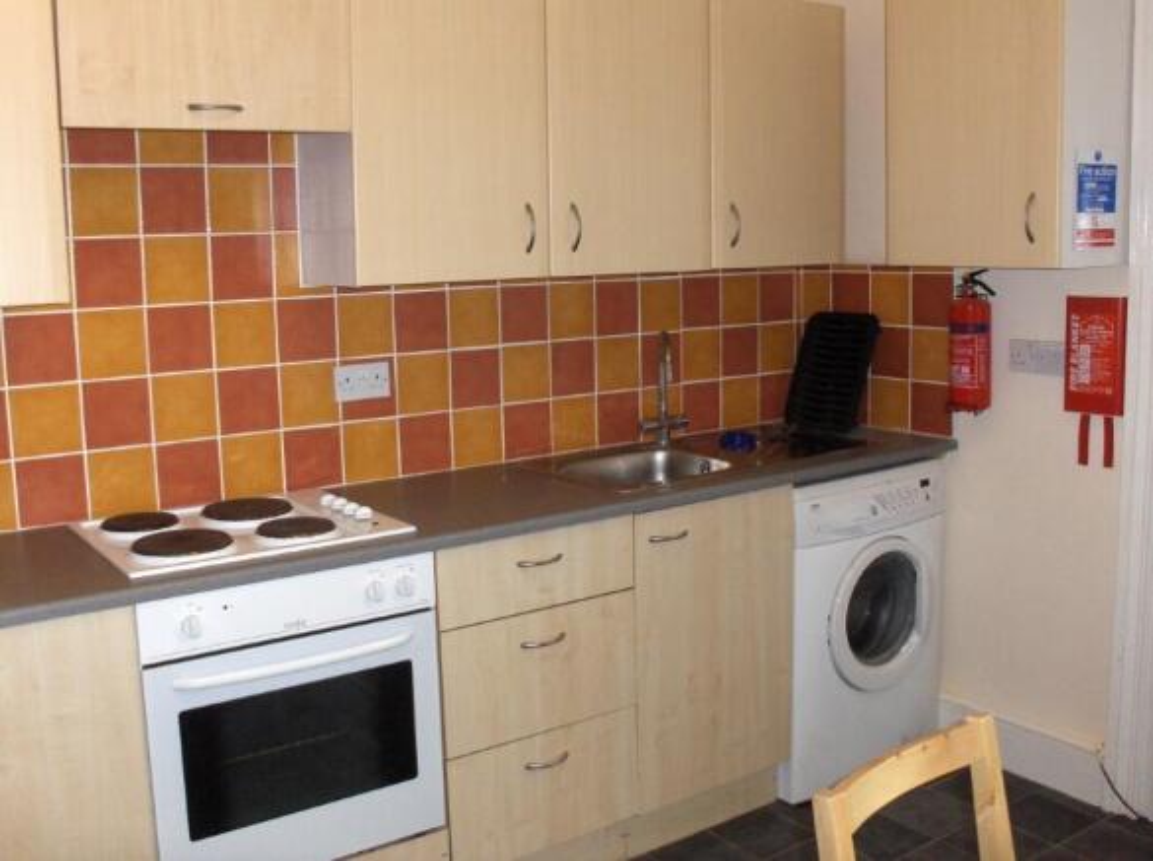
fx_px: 931
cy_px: 430
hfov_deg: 63.5
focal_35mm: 28
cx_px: 576
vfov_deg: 49.6
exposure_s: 1/60
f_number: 2.8
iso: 54
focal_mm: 5.8
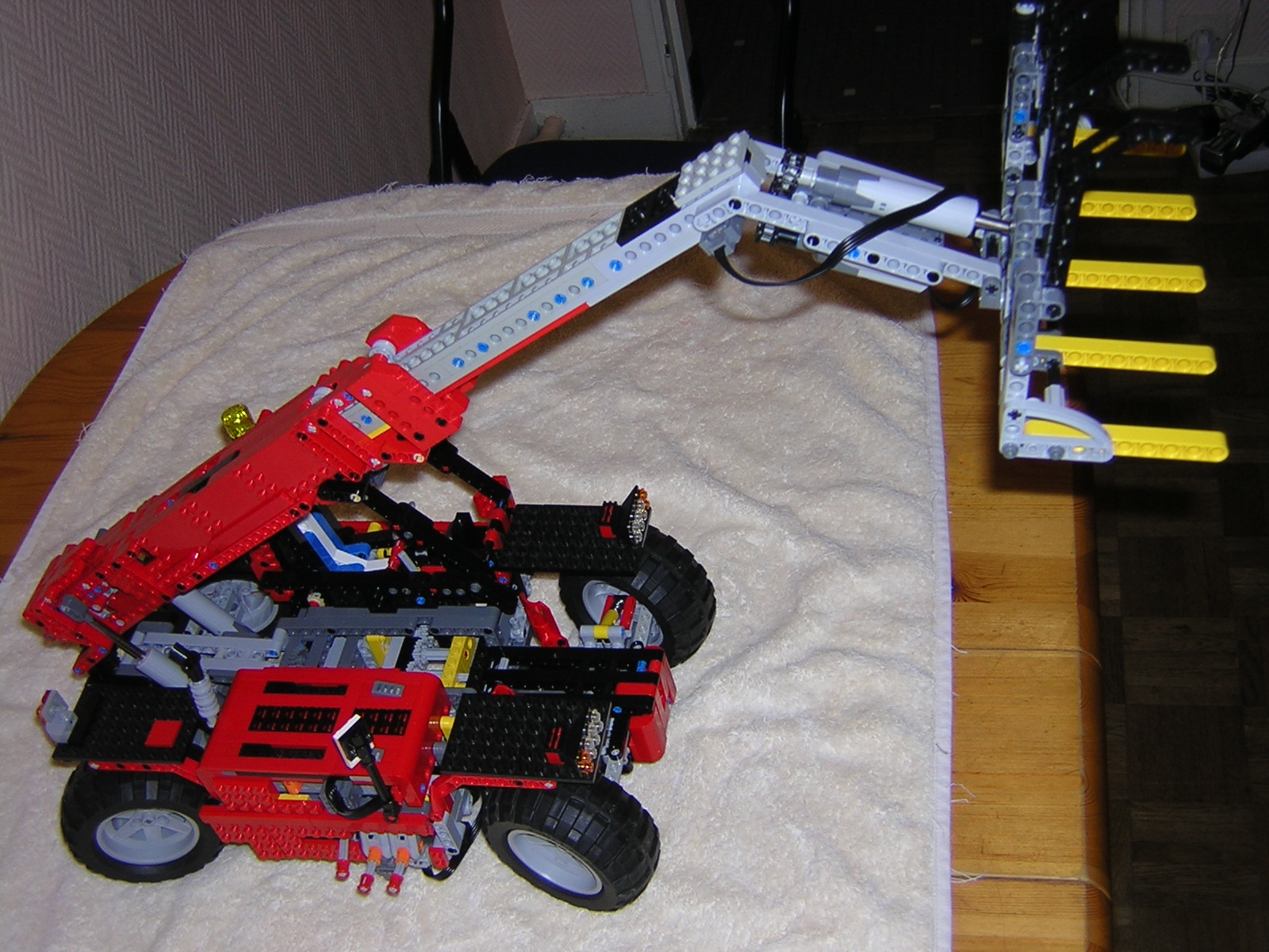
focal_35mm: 40
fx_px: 1466
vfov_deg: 36.0
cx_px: 634
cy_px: 476
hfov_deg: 46.8
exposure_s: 1/60.1
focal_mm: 5.2
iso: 100
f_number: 2.7
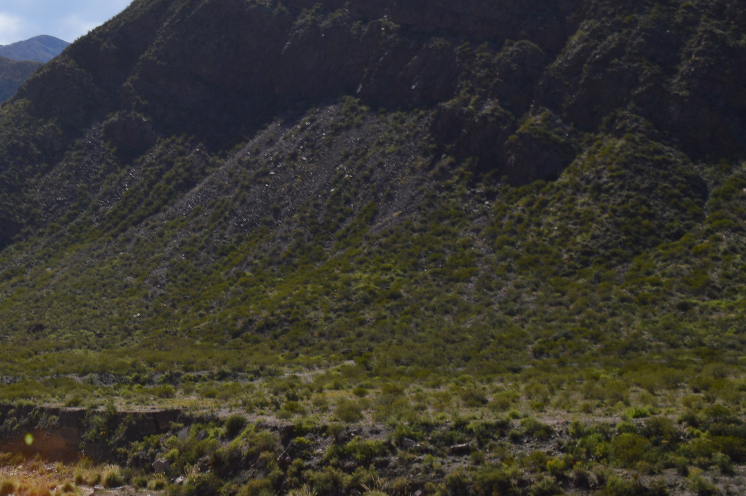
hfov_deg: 28.9
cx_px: 24
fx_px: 1366
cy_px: 162
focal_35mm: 66
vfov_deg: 20.5
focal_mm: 22
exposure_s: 1/200
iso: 100
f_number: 10
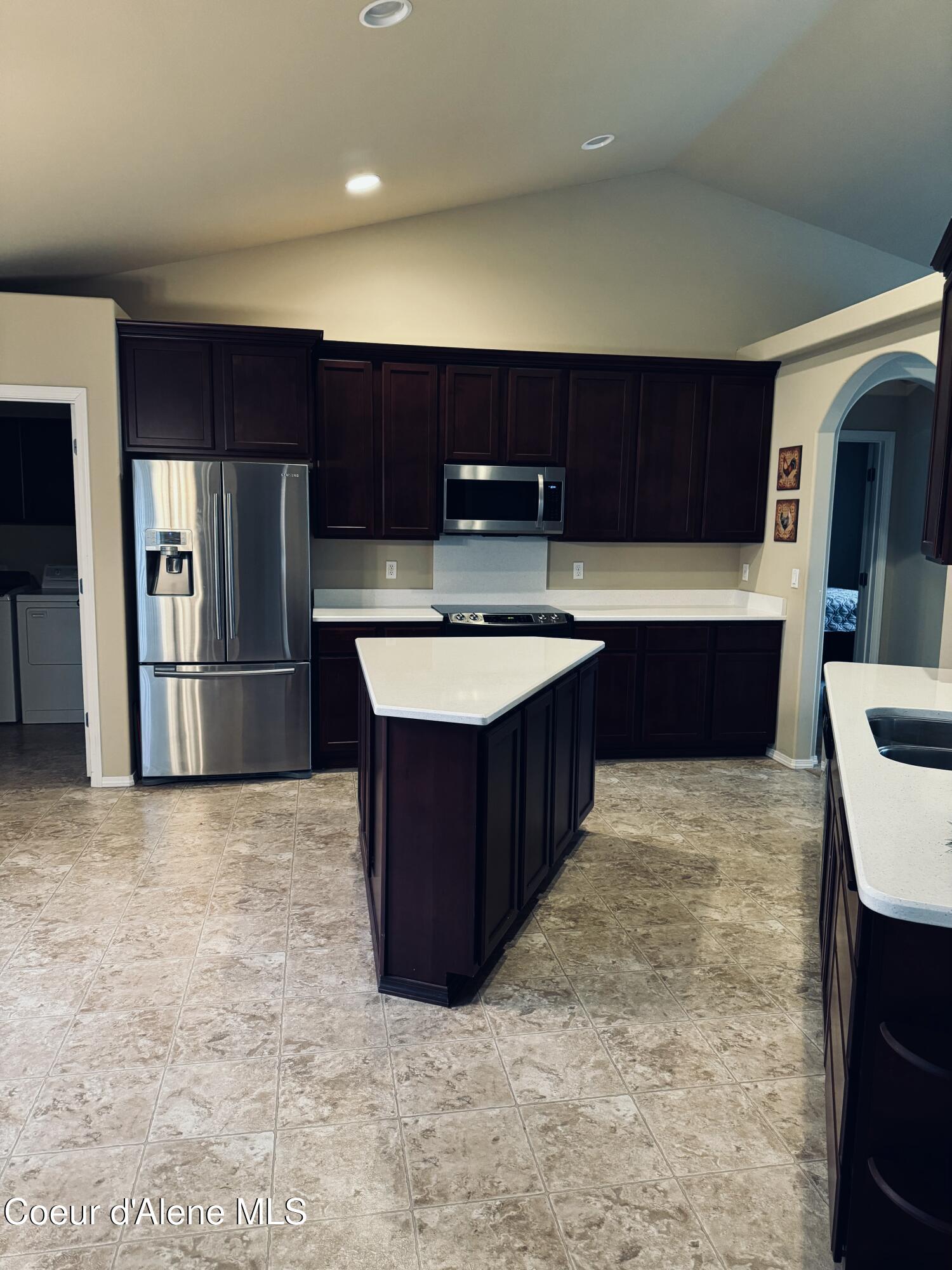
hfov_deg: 56.8
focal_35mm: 24
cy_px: 635
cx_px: 476
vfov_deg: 71.6
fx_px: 880
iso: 500
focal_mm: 6.76
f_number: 1.78
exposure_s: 1/60
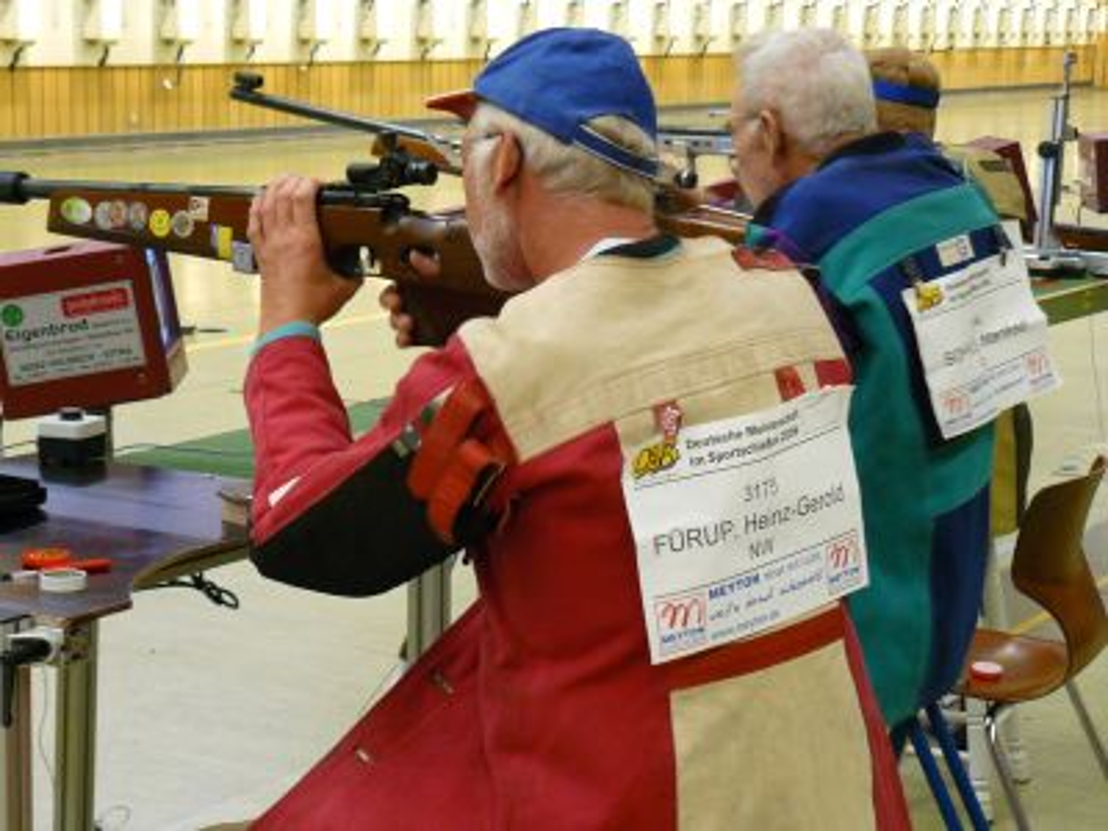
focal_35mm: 80
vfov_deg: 18.4
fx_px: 2561
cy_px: 416
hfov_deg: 24.4
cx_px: 554
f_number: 3.2
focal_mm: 11.2
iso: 200
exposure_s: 1/8
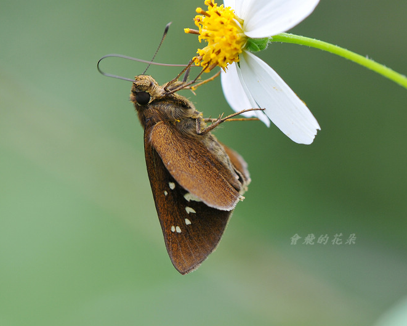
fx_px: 4723
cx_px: 287
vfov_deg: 4.0
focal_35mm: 392
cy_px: 155
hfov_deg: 4.9
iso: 250
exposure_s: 1/200
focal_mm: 180
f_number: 7.1
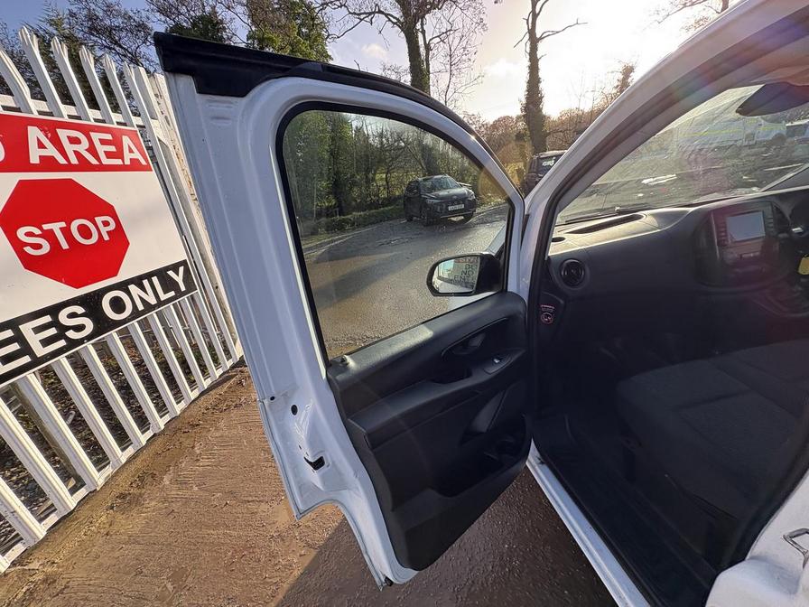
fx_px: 327
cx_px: 404
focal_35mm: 14
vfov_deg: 85.7
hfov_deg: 102.1
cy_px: 304
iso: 40
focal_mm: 2.22
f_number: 2.2
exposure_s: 1/275
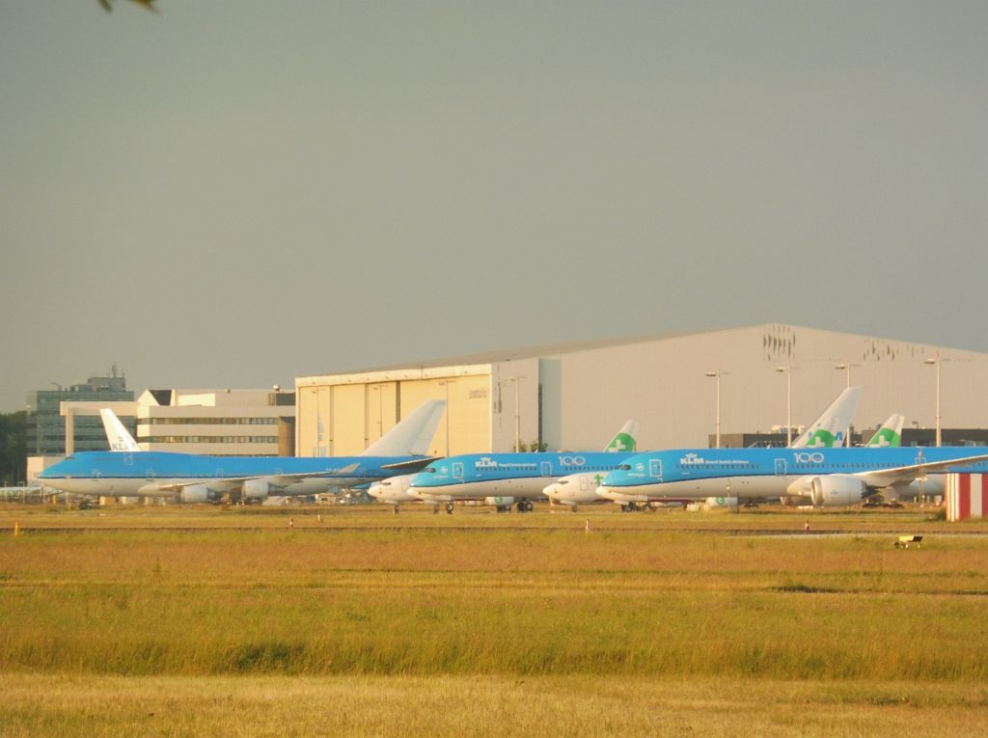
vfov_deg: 3.3
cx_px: 494
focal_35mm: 456
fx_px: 12997
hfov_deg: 4.4
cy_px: 369
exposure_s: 1/125
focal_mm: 81.7
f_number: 6.3
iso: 160
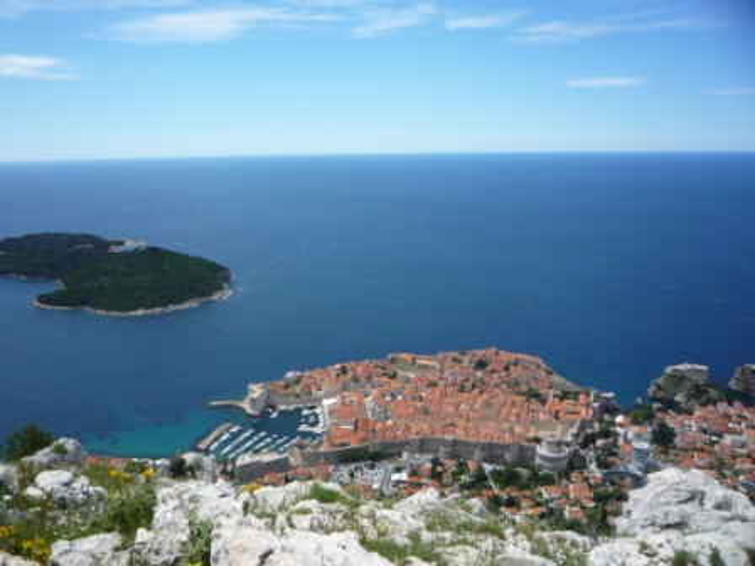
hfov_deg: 60.0
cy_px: 283
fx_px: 654
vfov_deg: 46.8
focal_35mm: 30
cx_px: 378
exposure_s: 1/400
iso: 100
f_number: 5
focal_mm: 5.2
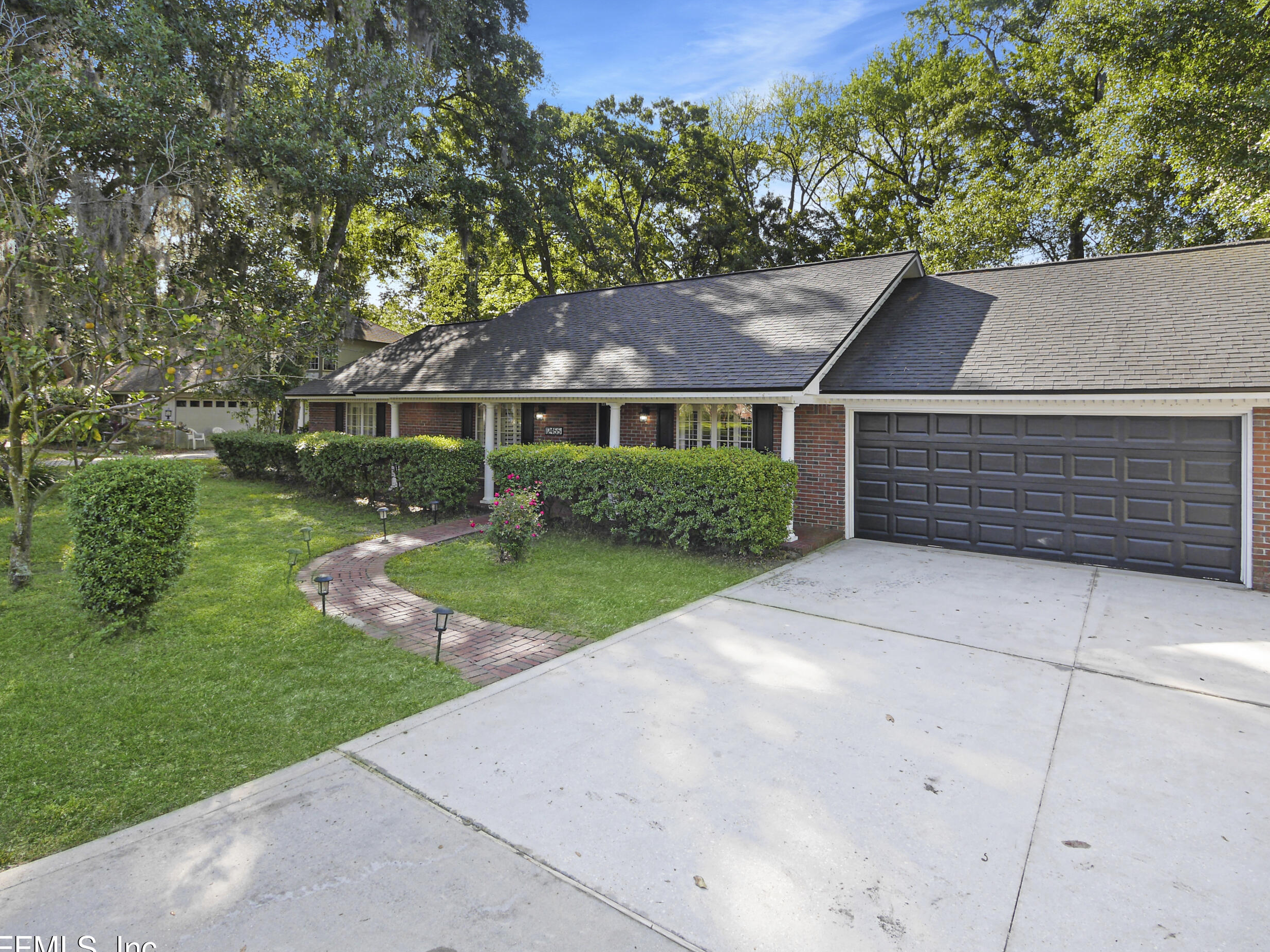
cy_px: 423
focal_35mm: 17
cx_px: 636
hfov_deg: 91.0
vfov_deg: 74.5
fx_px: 624
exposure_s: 1/125
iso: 400
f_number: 4.5
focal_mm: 7
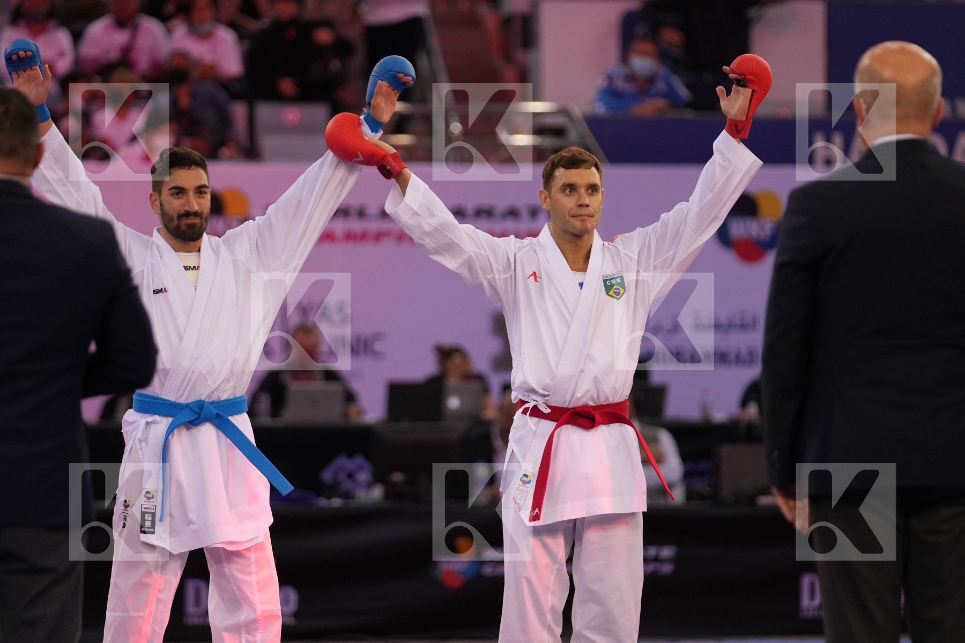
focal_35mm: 259
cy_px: 322
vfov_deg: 5.3
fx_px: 6942
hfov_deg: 8.0
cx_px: 482
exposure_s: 1/1000
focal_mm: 173
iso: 2000
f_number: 2.8
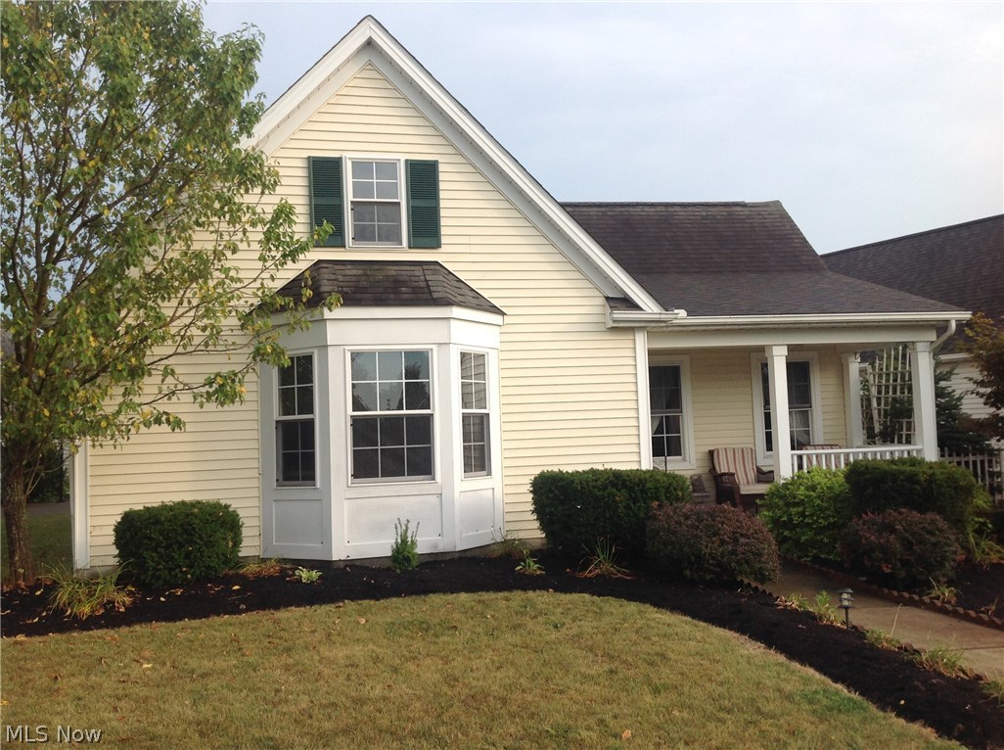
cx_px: 502
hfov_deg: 52.7
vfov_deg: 40.6
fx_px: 1013
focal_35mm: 35
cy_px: 375
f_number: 2.4
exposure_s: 1/687
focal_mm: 4.28
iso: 50
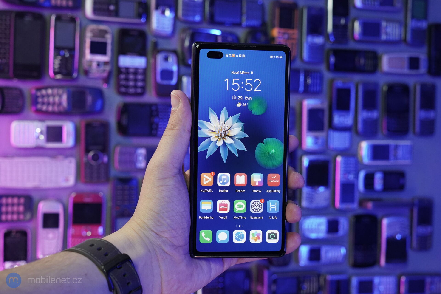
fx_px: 637
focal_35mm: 52
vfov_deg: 26.0
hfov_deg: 38.2
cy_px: 147
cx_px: 220
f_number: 8
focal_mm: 52
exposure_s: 1/250
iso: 5000
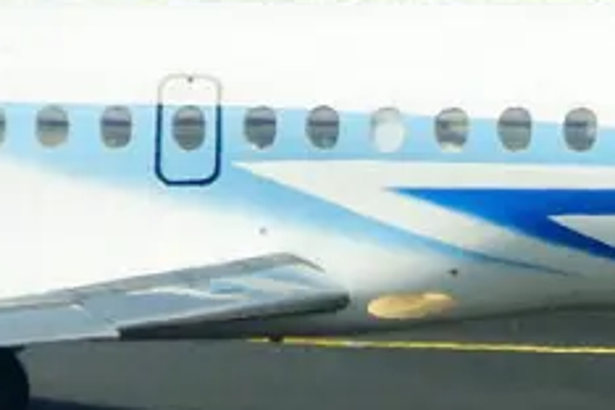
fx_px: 44909
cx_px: 105
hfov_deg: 0.8
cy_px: 189
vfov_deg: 0.5
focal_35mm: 2629
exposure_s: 1/800
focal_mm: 400
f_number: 7.1
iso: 200
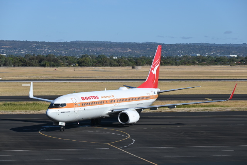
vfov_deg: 10.8
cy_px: 82
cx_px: 124
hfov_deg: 16.1
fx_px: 875
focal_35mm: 128
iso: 100
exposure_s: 1/400
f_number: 7.1
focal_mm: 85
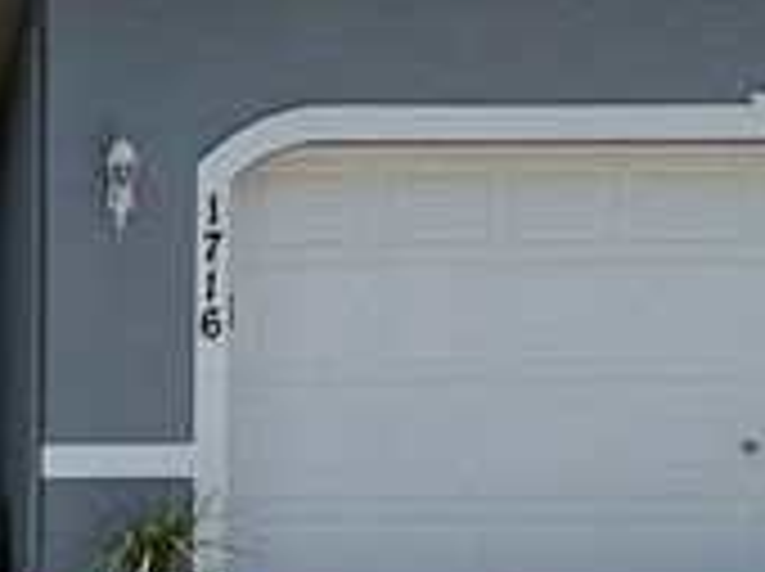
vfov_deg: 9.2
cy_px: 856
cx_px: -90
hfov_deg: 12.4
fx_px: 3465
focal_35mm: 157
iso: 50
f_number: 1.5
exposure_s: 1/5882
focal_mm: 5.7
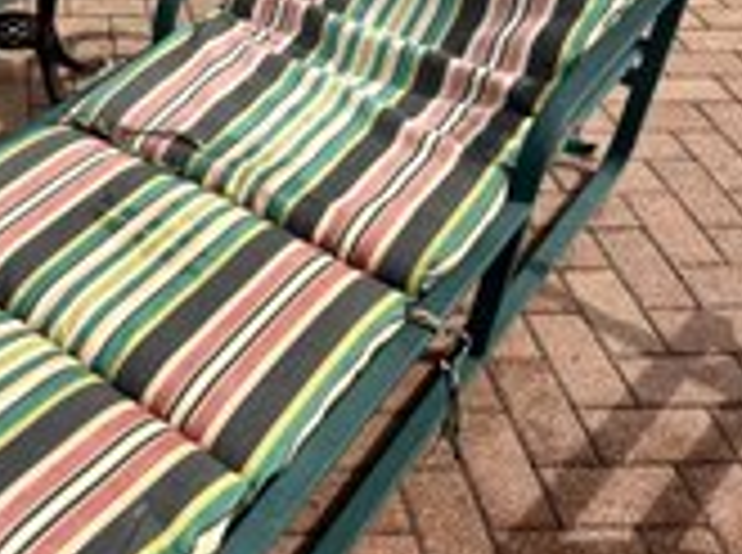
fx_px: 1069
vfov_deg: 28.3
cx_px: 38
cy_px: 97
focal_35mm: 50
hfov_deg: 35.4
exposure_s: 1/5000
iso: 80
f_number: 1.78
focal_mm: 6.86
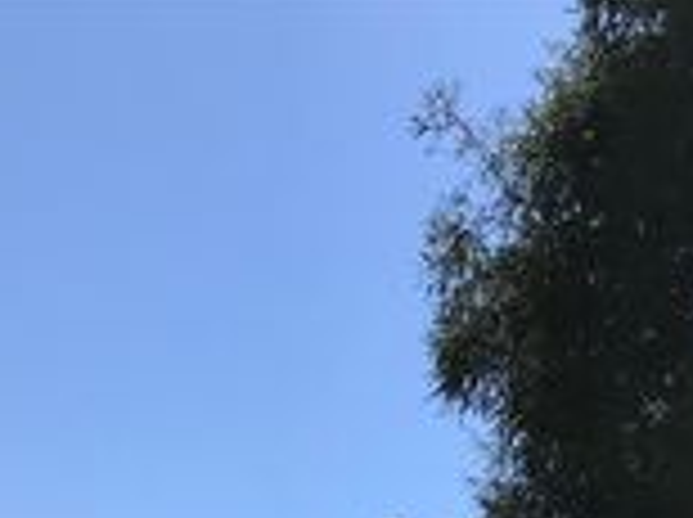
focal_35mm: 91
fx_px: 1819
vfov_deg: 14.7
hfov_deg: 21.5
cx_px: 428
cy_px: 840
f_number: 1.8
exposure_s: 1/2519
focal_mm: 3.99
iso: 20
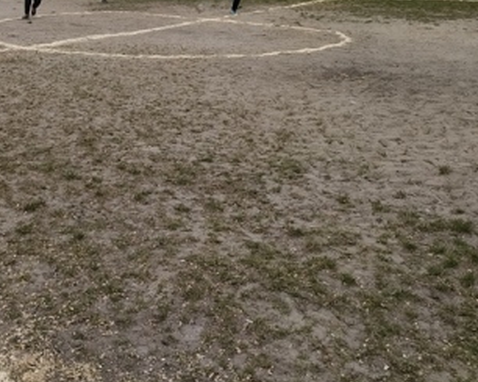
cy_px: 63
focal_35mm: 46
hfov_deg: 39.4
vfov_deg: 31.6
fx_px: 650
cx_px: 125
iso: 125
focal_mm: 3.94
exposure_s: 1/670
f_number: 1.9
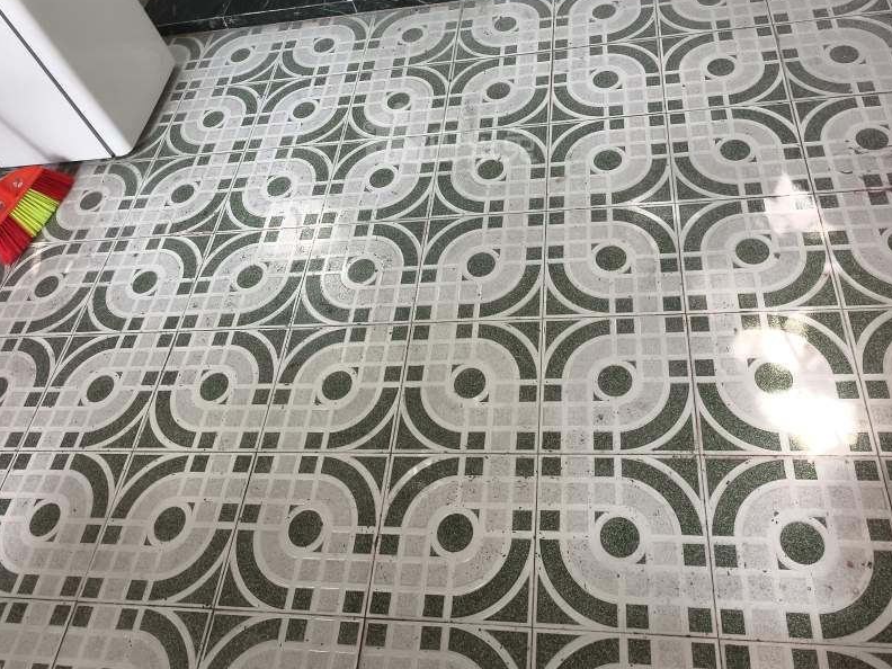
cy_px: 135
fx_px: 799
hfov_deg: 58.4
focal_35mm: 31
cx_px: 447
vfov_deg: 43.3
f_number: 1.57
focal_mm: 5.6
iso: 459
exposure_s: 1/100
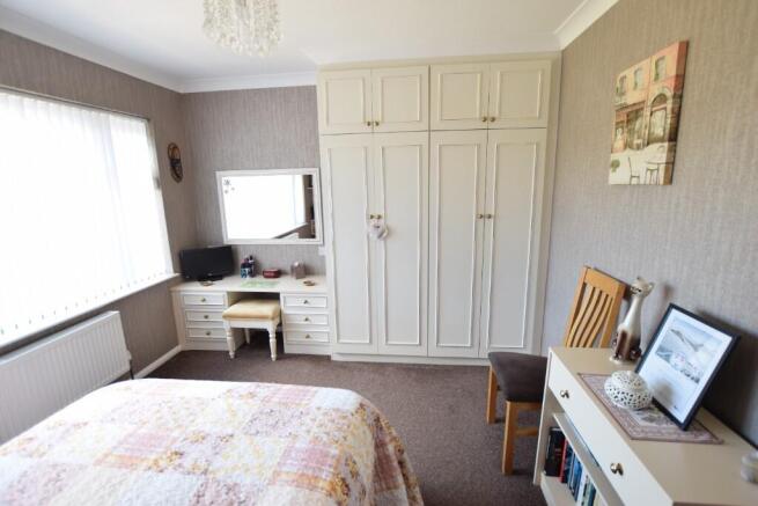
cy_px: 253
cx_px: 379
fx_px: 347
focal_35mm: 16
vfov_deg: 72.1
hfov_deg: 95.0
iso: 100
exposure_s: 1/20
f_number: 3.5
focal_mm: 11
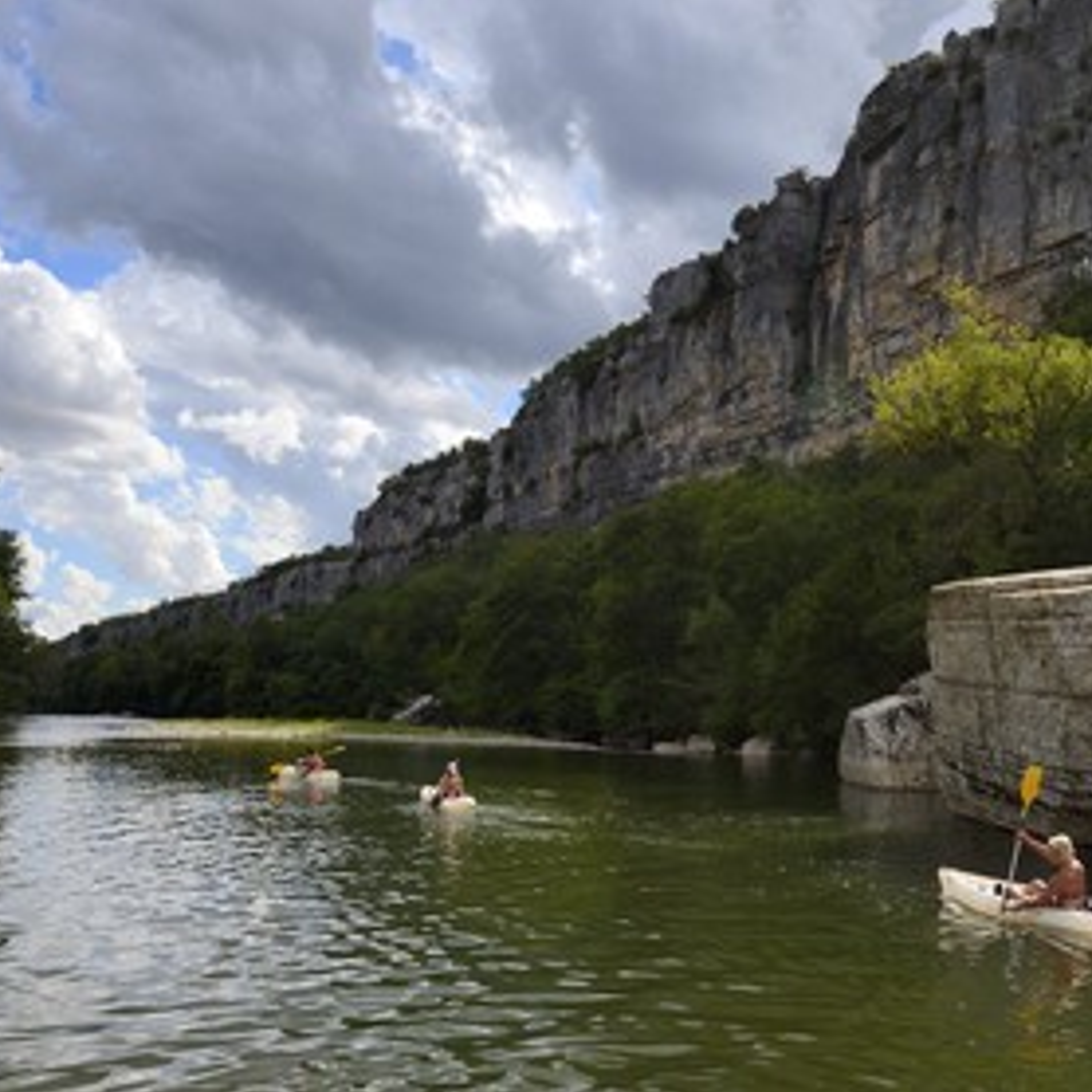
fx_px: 1285
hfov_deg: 45.3
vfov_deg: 46.0
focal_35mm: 36
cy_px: 546
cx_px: 731
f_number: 11
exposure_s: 1/320
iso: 400
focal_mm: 28
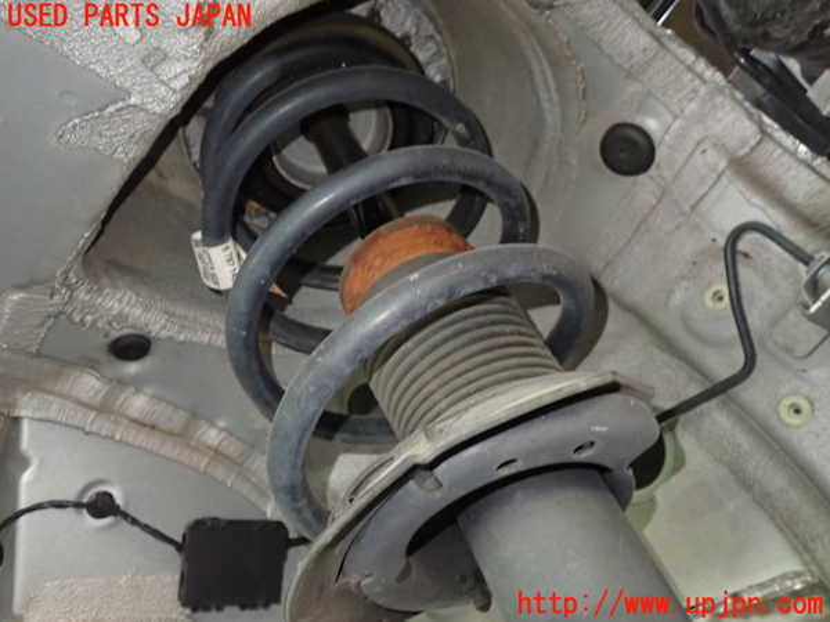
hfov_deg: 60.0
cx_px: 415
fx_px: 719
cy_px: 311
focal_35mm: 30
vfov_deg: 46.8
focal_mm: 5.4
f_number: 2.3
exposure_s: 1/25
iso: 800
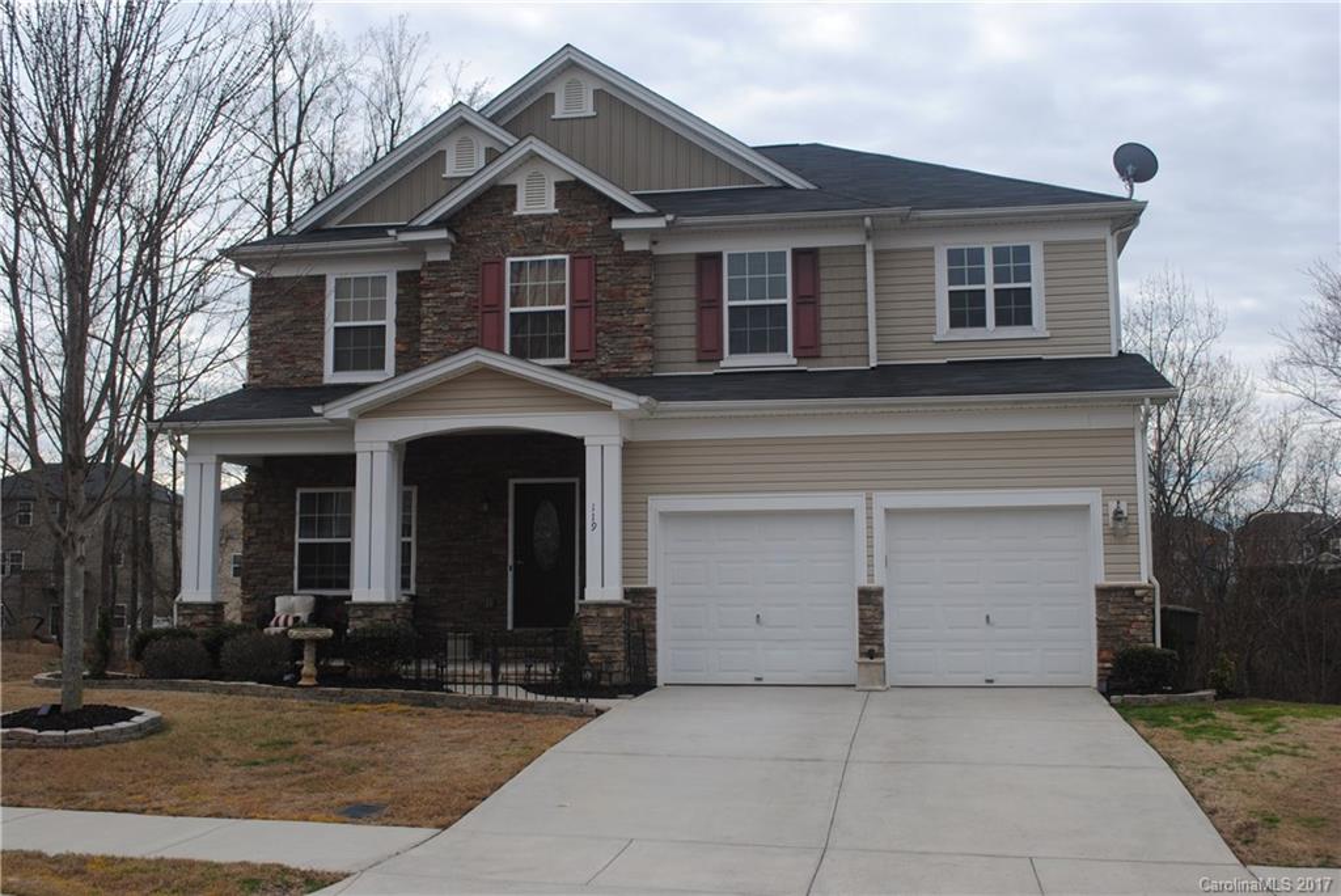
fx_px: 1454
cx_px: 670
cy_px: 448
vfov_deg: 34.3
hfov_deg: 49.5
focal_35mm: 39
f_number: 8
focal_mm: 26
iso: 100
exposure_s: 1/250
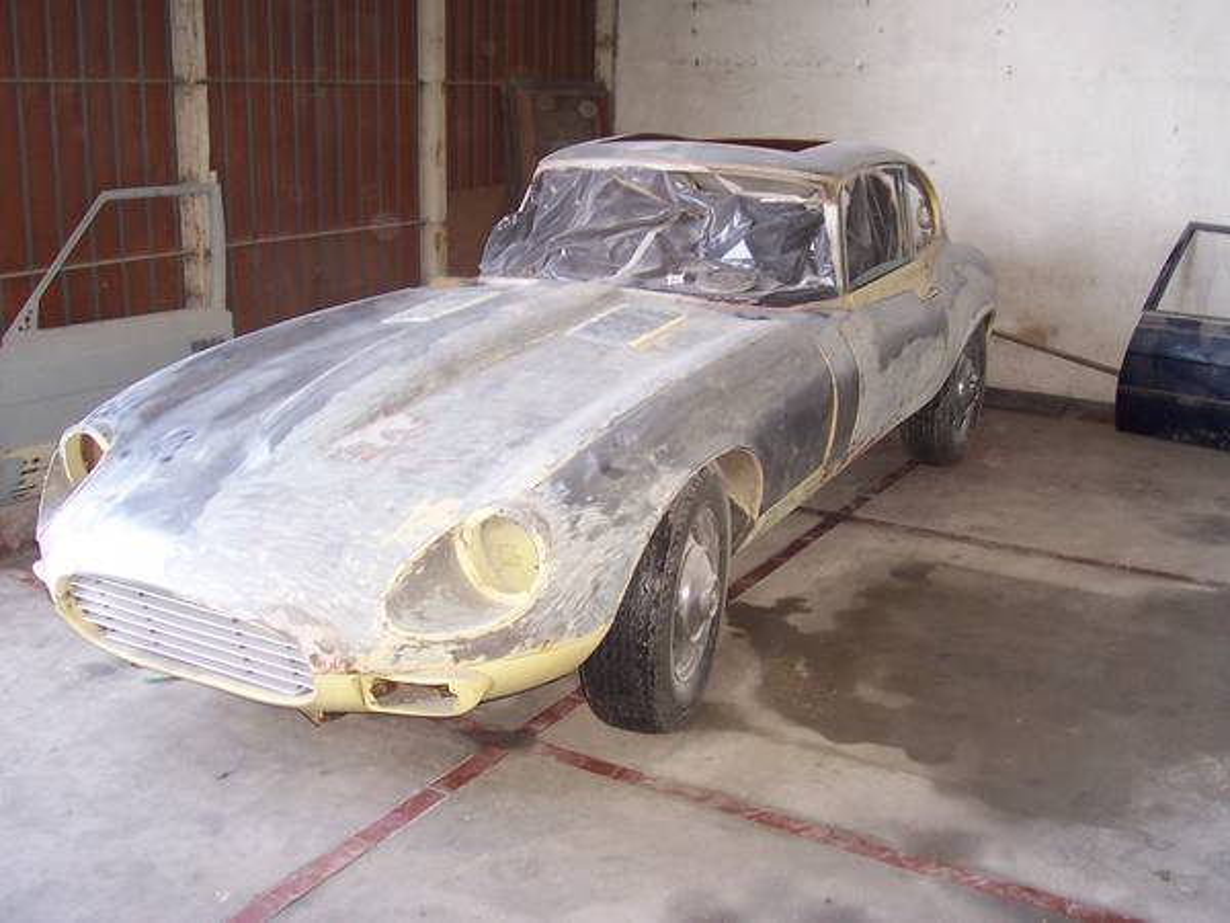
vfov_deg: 38.7
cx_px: 615
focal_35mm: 37
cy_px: 462
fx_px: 1315
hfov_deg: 50.1
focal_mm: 5.6
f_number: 2.8
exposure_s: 1/60
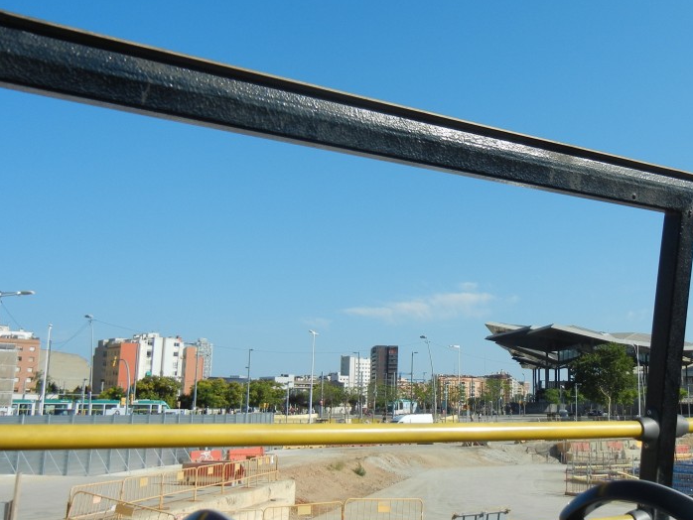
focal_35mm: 44
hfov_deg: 42.2
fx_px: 881
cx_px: 475
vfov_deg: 32.9
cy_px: 242
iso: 160
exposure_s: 1/457
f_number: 7
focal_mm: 5.4
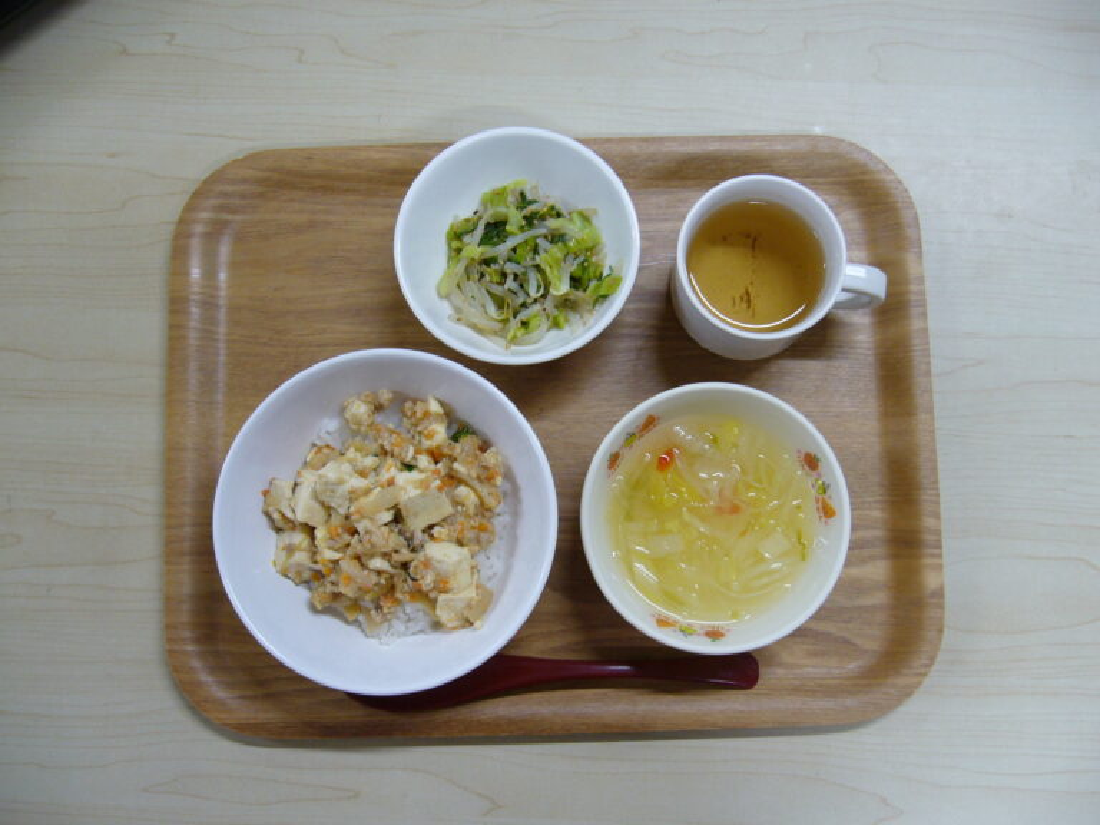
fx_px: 1112
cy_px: 412
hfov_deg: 52.6
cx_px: 550
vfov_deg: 40.7
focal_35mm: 35
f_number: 2.8
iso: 100
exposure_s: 1/30
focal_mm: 5.8
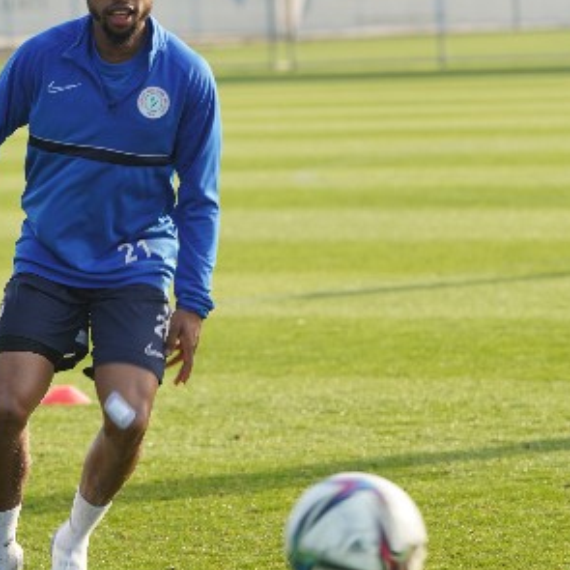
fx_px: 5030
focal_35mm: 270
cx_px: 160
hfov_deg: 6.5
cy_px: 287
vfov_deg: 6.5
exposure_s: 1/200
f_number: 4.5
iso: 125
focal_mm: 140
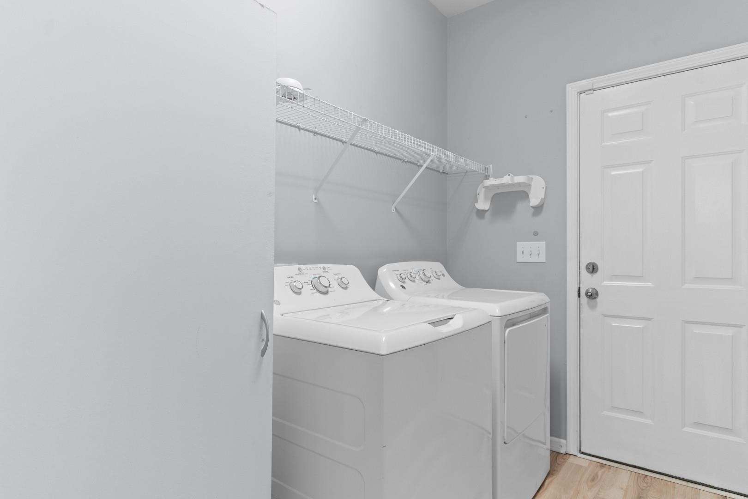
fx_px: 395
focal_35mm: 19
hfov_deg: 86.9
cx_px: 374
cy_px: 250
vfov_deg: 64.6
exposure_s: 1/4
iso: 100
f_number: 4.8
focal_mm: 13
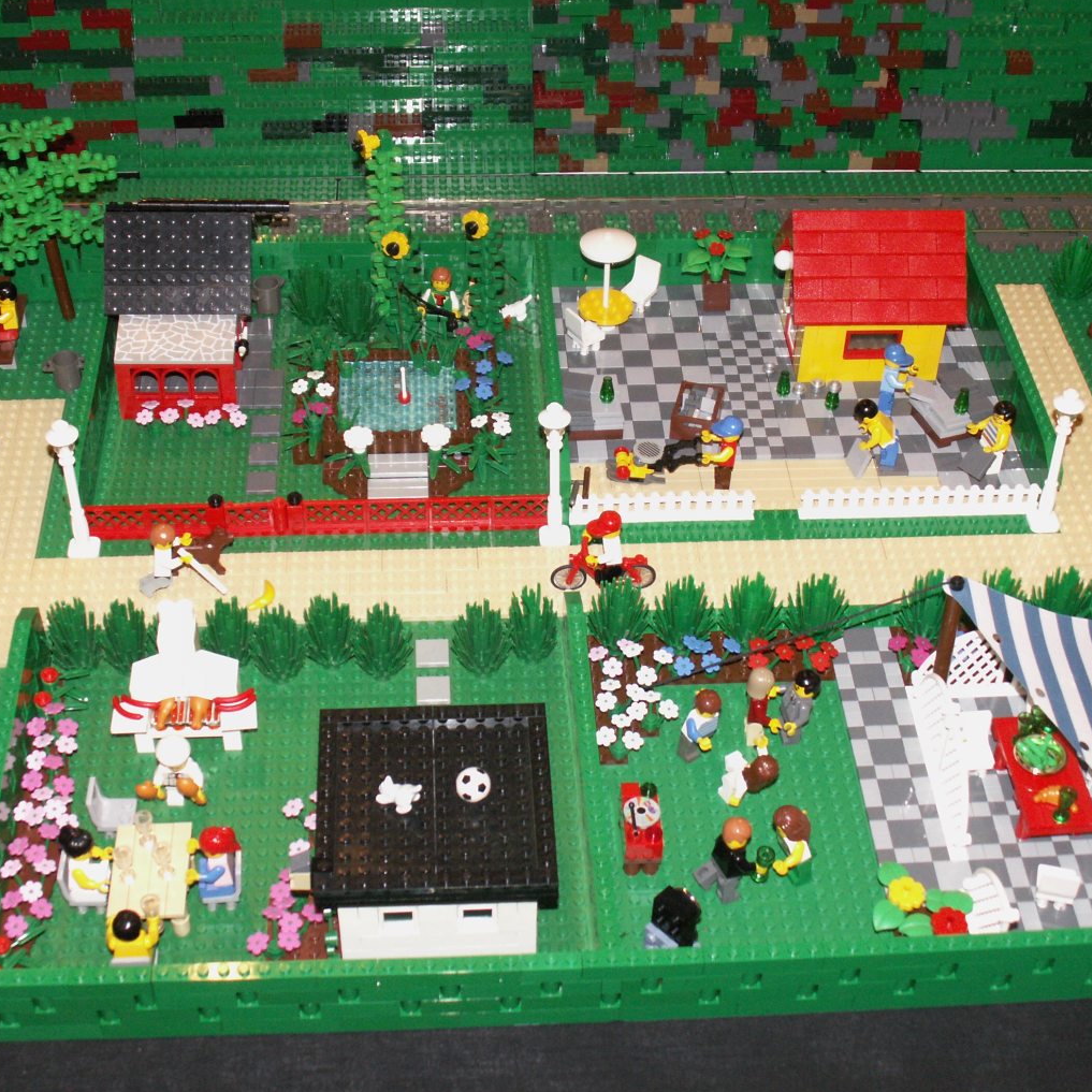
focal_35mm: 51
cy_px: 545
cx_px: 536
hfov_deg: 33.4
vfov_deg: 33.4
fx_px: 1820
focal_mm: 7.19
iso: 160
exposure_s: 1/50
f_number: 2.8
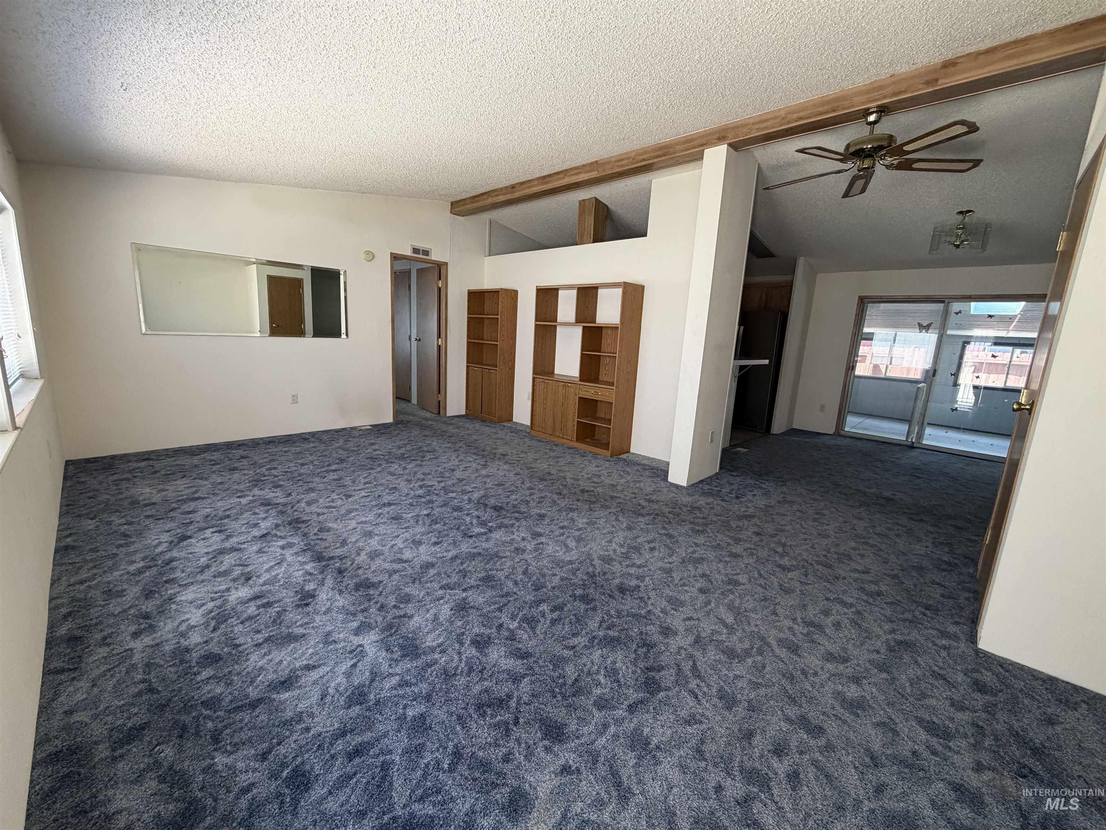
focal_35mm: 14
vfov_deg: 85.7
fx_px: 447
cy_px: 415
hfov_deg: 102.1
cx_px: 553
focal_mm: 2.22
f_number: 2.2
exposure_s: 1/88
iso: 320
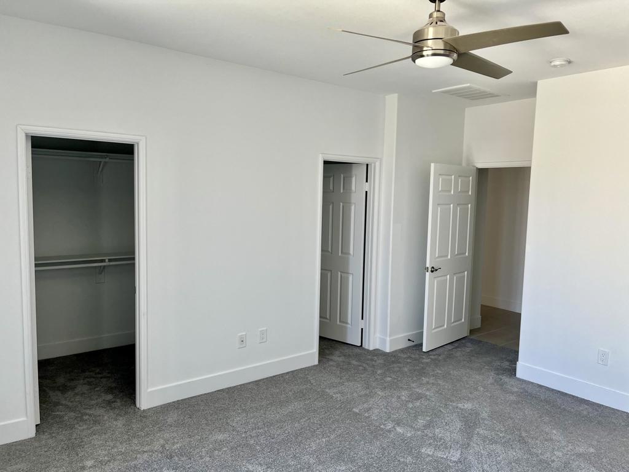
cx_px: 314
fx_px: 472
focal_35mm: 26
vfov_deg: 53.1
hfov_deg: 67.3
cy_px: 236
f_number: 1.6
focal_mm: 5.1
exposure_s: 1/121
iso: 100
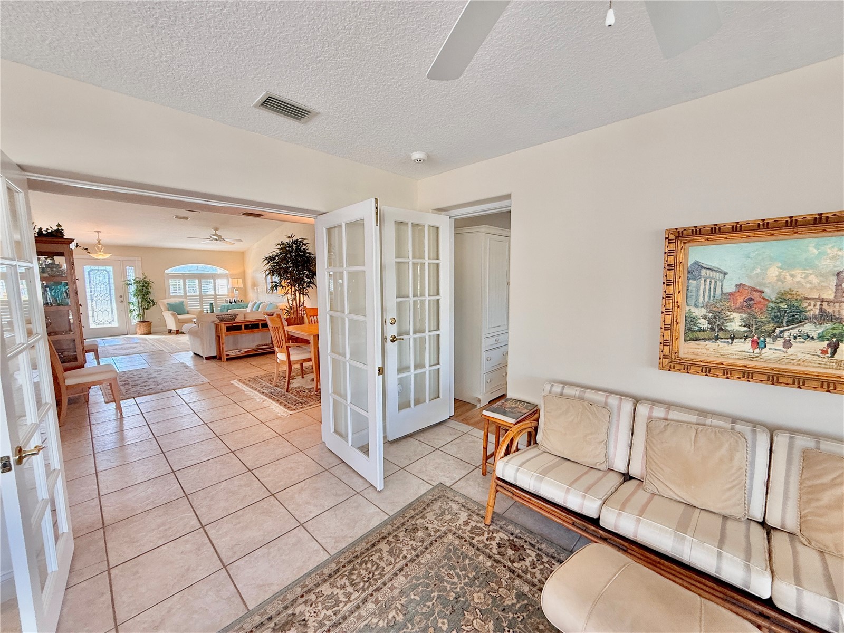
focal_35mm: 14
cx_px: 422
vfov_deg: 85.7
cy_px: 316
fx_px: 341
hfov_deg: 102.1
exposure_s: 1/99
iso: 160
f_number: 2.2
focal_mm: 2.22
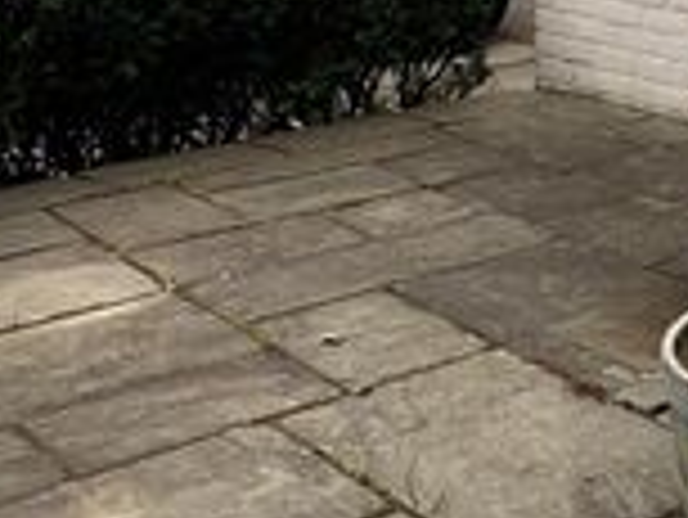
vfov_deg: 15.9
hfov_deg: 20.6
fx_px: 1691
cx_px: 940
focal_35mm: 85
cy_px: -268
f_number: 1.8
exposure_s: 1/161
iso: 25
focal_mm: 4.25
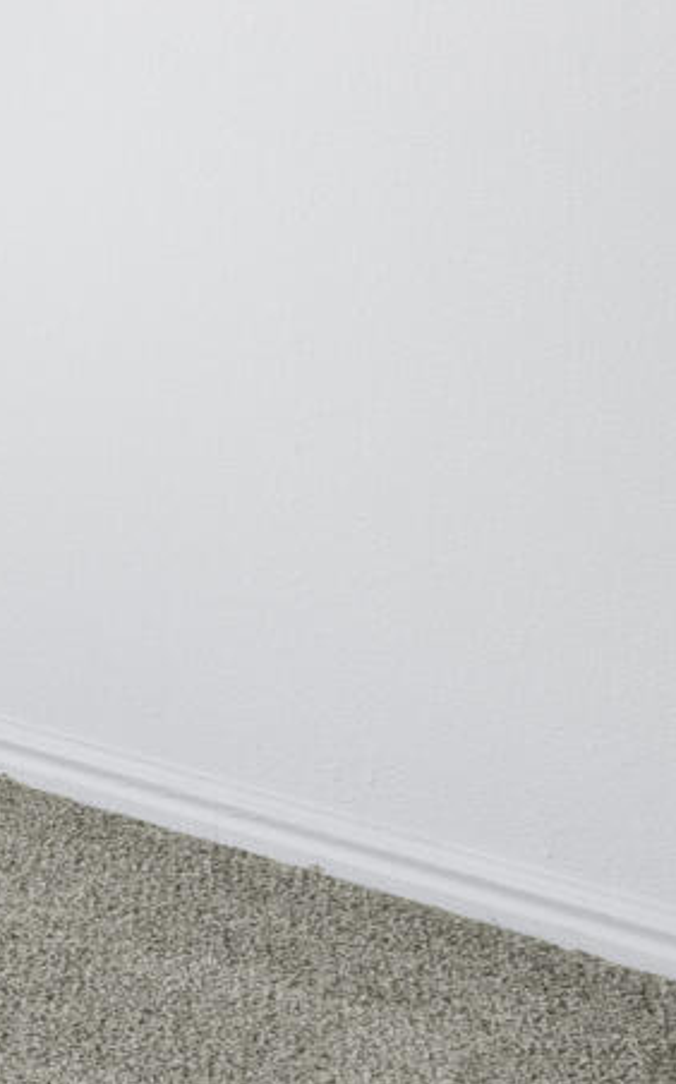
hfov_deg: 8.2
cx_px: -1805
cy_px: -619
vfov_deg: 16.3
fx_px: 3394
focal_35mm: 115
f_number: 9
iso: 250
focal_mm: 17
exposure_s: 1/20
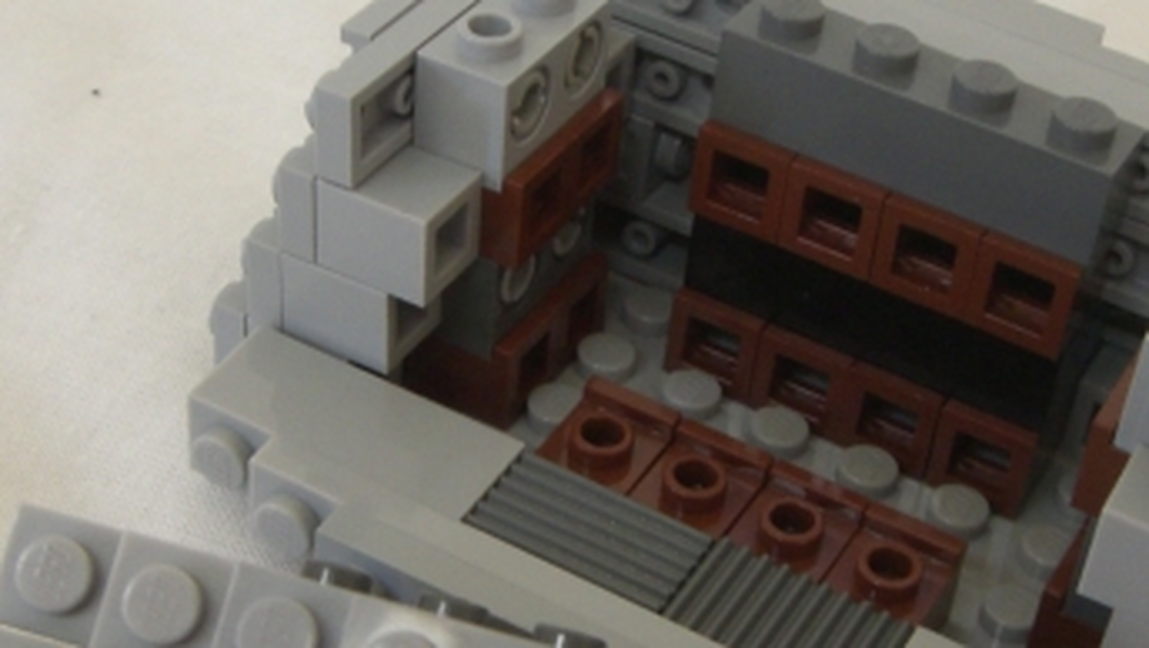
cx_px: 655
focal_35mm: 77
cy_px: 421
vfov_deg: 15.7
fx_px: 2347
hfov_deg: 27.5
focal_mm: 6.2
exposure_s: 1/15
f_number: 2.7
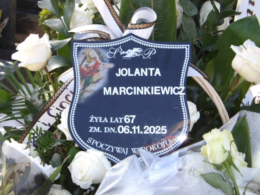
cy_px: 98
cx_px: 130
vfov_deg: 21.0
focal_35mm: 70
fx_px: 526
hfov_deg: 27.8
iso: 100
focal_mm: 12.5
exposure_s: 1/71
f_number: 4.9
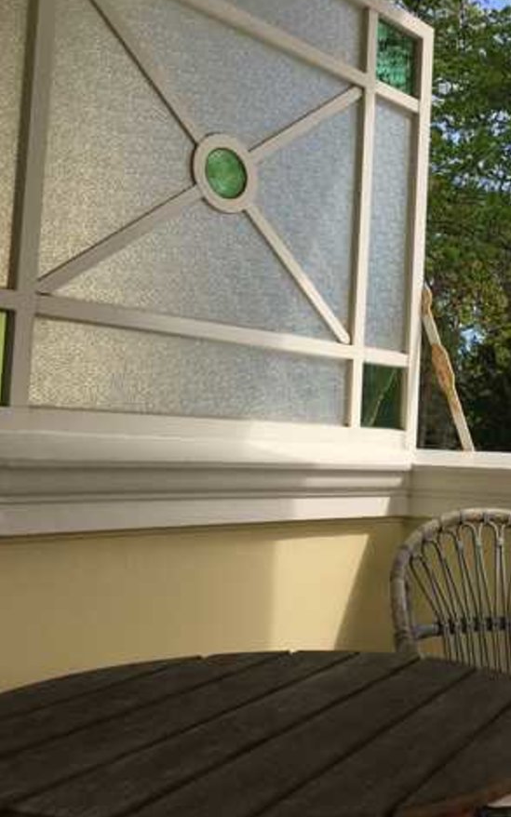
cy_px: 401
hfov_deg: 28.2
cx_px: 544
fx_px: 936
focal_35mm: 42
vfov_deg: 47.2
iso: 25
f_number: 2.2
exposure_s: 1/646
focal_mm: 4.15
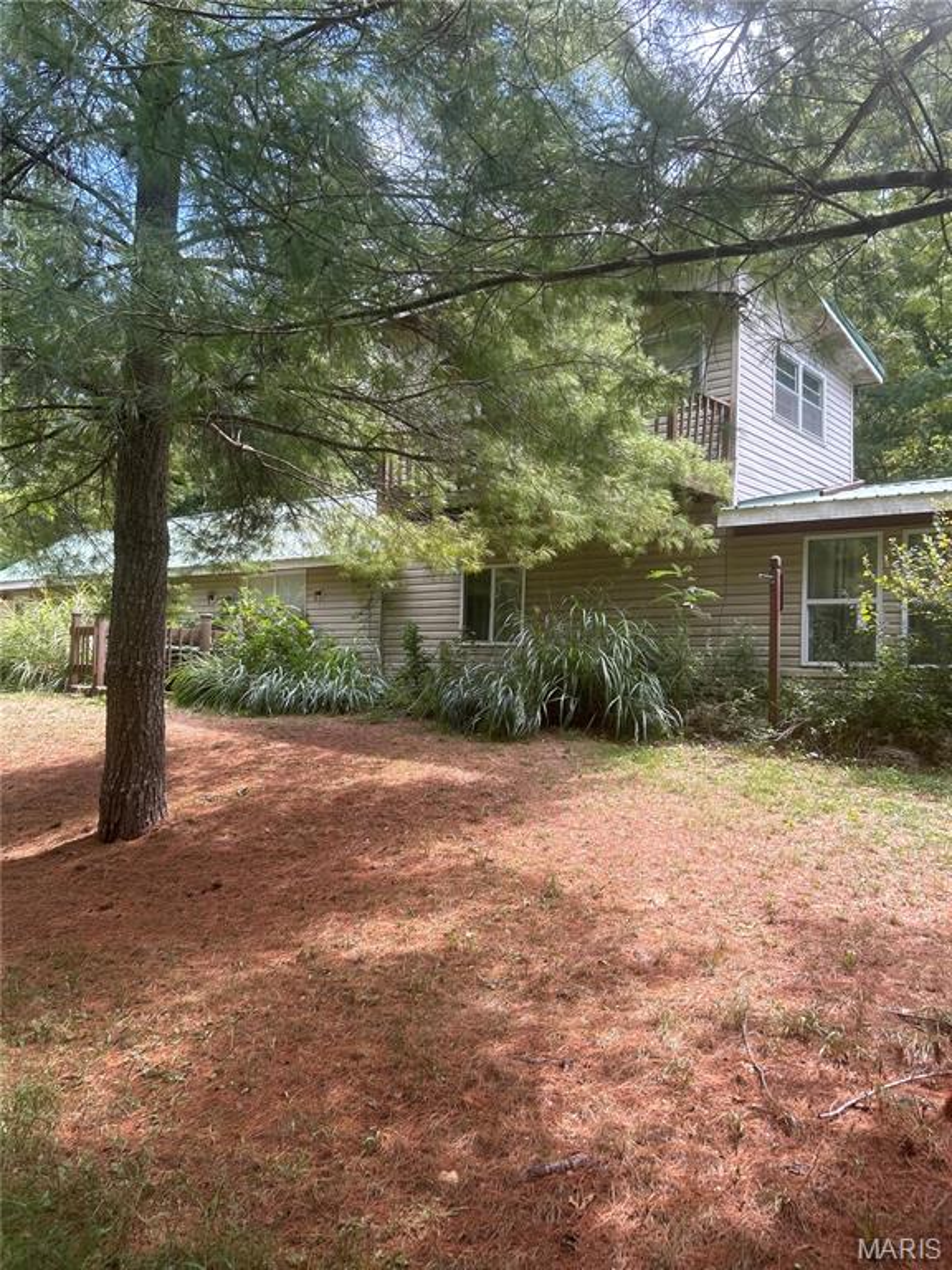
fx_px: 953
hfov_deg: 53.1
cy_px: 635
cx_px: 476
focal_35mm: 26
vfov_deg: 67.3
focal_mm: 5.7
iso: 50
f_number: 1.5
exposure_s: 1/399
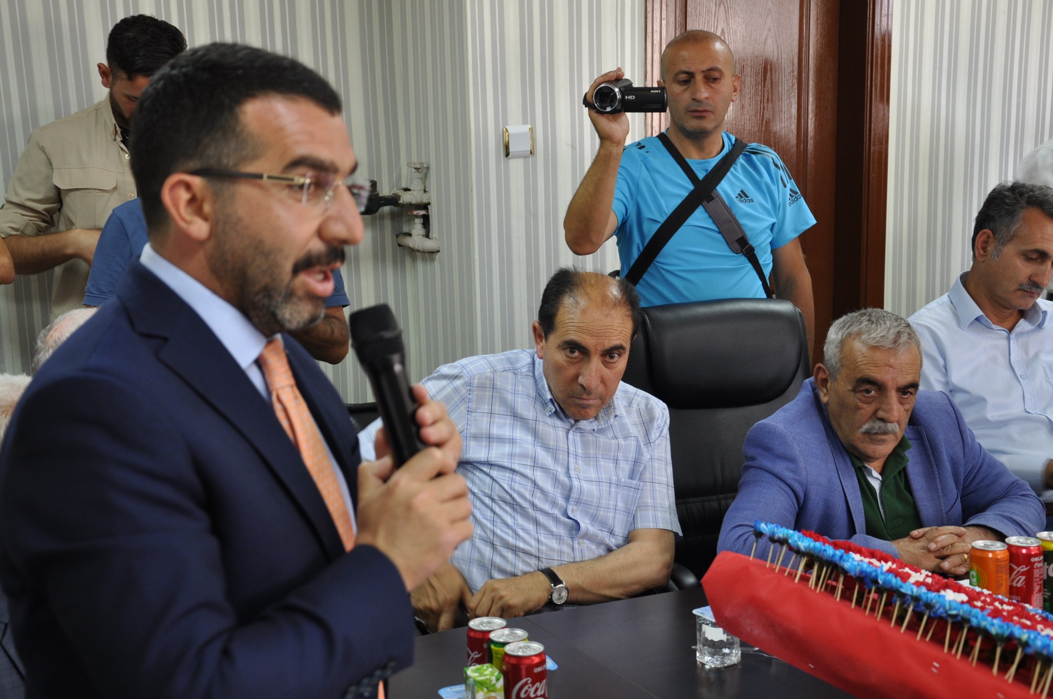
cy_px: 350
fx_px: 1753
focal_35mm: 60
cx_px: 526
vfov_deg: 22.6
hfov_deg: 33.4
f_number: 4.8
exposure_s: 1/25
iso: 400
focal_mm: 40
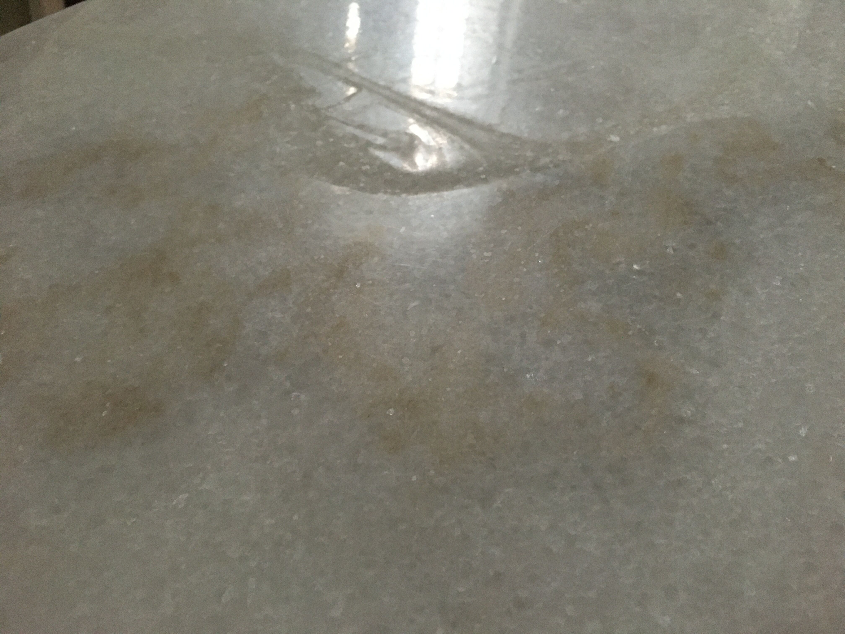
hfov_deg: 61.7
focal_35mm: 29
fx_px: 708
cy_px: 317
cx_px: 422
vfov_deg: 48.2
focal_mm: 4.15
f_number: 2.2
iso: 200
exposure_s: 1/17
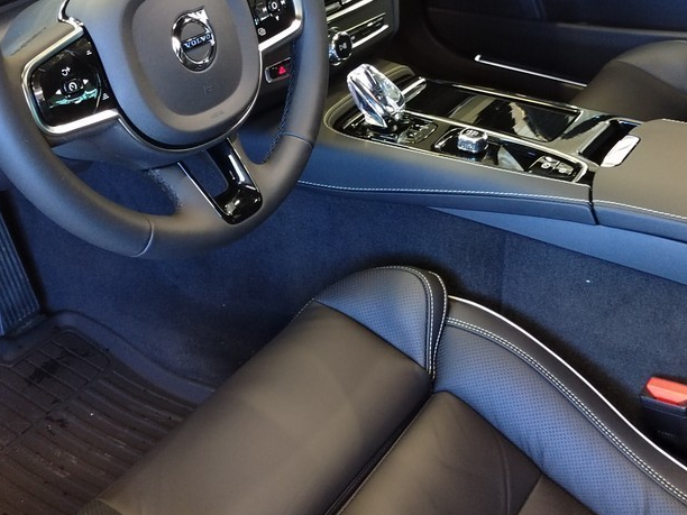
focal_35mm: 48
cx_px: 324
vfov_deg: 30.1
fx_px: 953
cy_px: 174
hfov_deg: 39.6
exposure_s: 1/33.3
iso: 4440
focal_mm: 5.52
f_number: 1.9
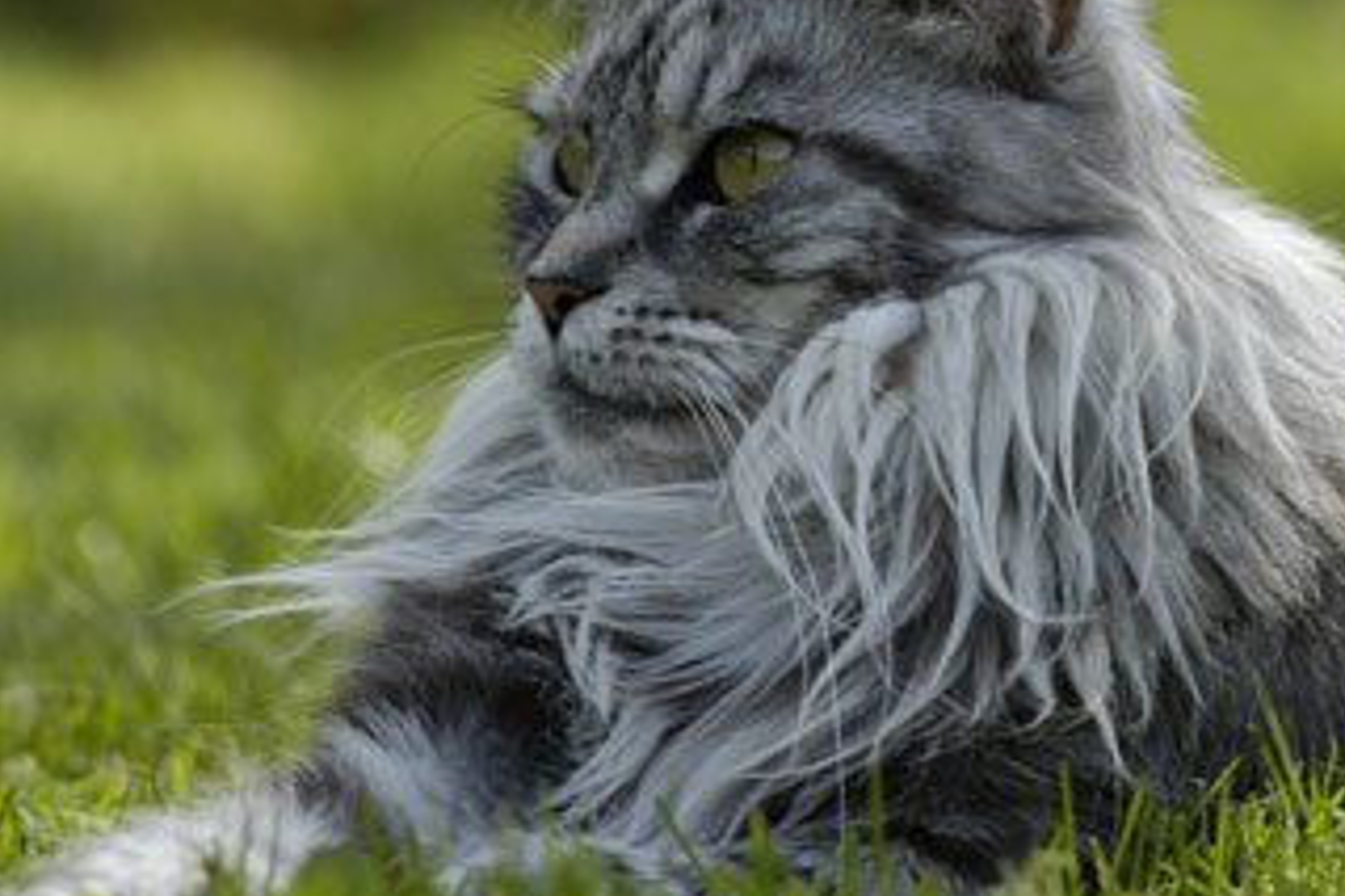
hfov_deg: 6.3
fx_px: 12237
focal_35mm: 328
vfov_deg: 4.2
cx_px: 946
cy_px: 278
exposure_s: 1/320
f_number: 4.5
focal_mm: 155
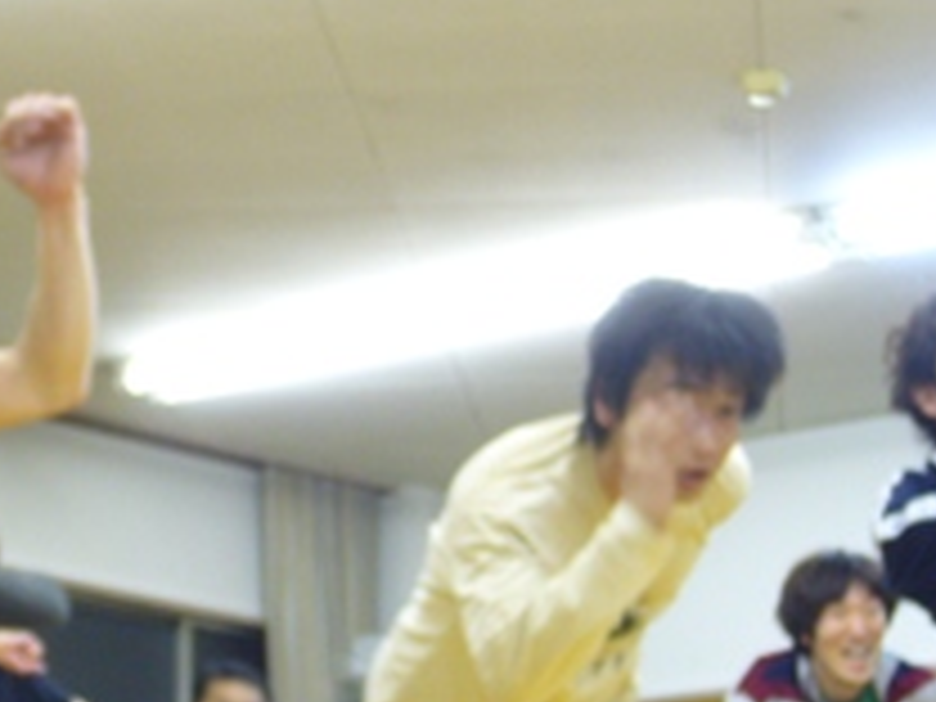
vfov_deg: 9.9
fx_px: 4056
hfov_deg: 13.1
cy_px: 364
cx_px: 238
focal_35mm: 150
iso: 200
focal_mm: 13
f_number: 4.3
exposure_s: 1/15
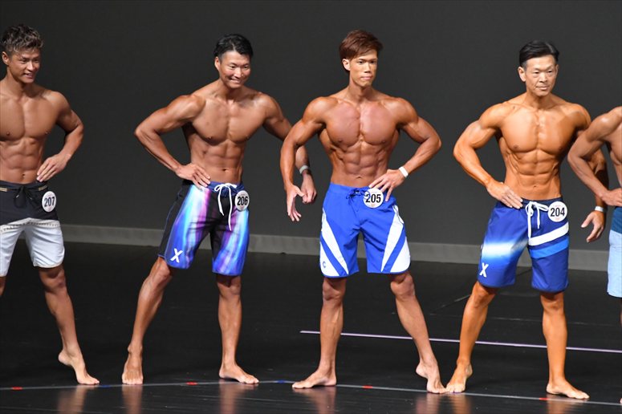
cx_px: 311
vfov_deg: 4.0
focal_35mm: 345
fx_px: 5958
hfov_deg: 6.0
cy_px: 207
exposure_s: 1/400
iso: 5000
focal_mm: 230
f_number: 5.6
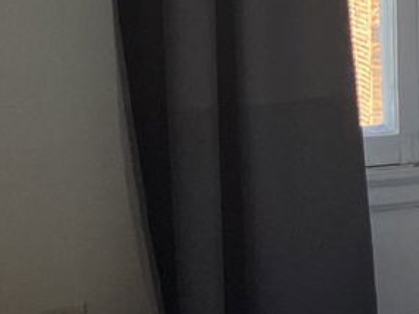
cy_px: -66
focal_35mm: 157
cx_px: 1135
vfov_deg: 9.3
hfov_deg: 10.2
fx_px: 1901
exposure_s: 1/121
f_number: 1.8
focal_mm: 3.99
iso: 64
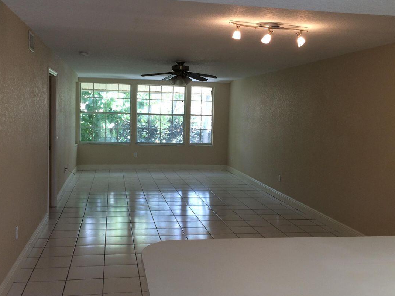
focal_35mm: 37
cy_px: 147
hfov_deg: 50.1
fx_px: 422
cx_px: 189
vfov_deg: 38.7
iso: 40
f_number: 2.2
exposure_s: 1/60
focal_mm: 4.15
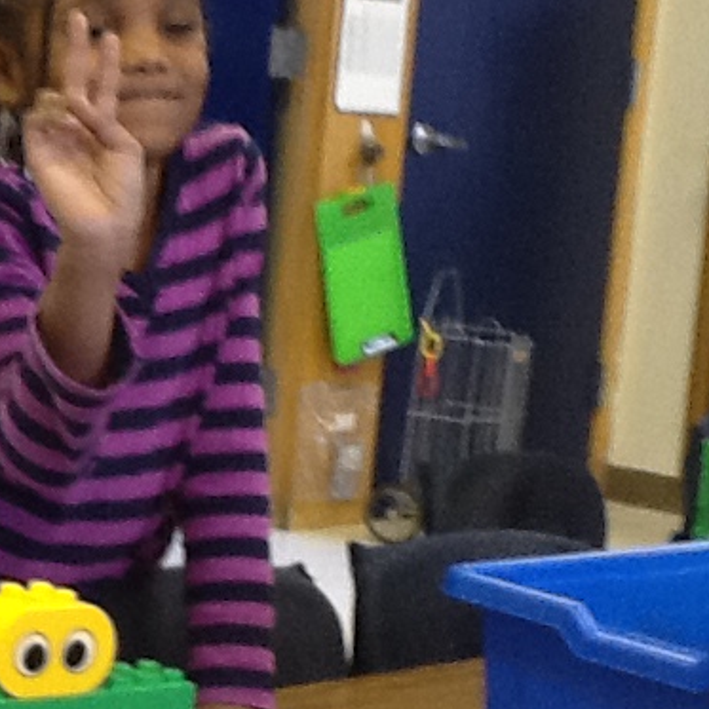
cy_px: 483
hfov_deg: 16.5
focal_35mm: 100
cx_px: -196
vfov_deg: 17.3
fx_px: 2317
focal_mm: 2.03
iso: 80
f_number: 2.4
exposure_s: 1/30
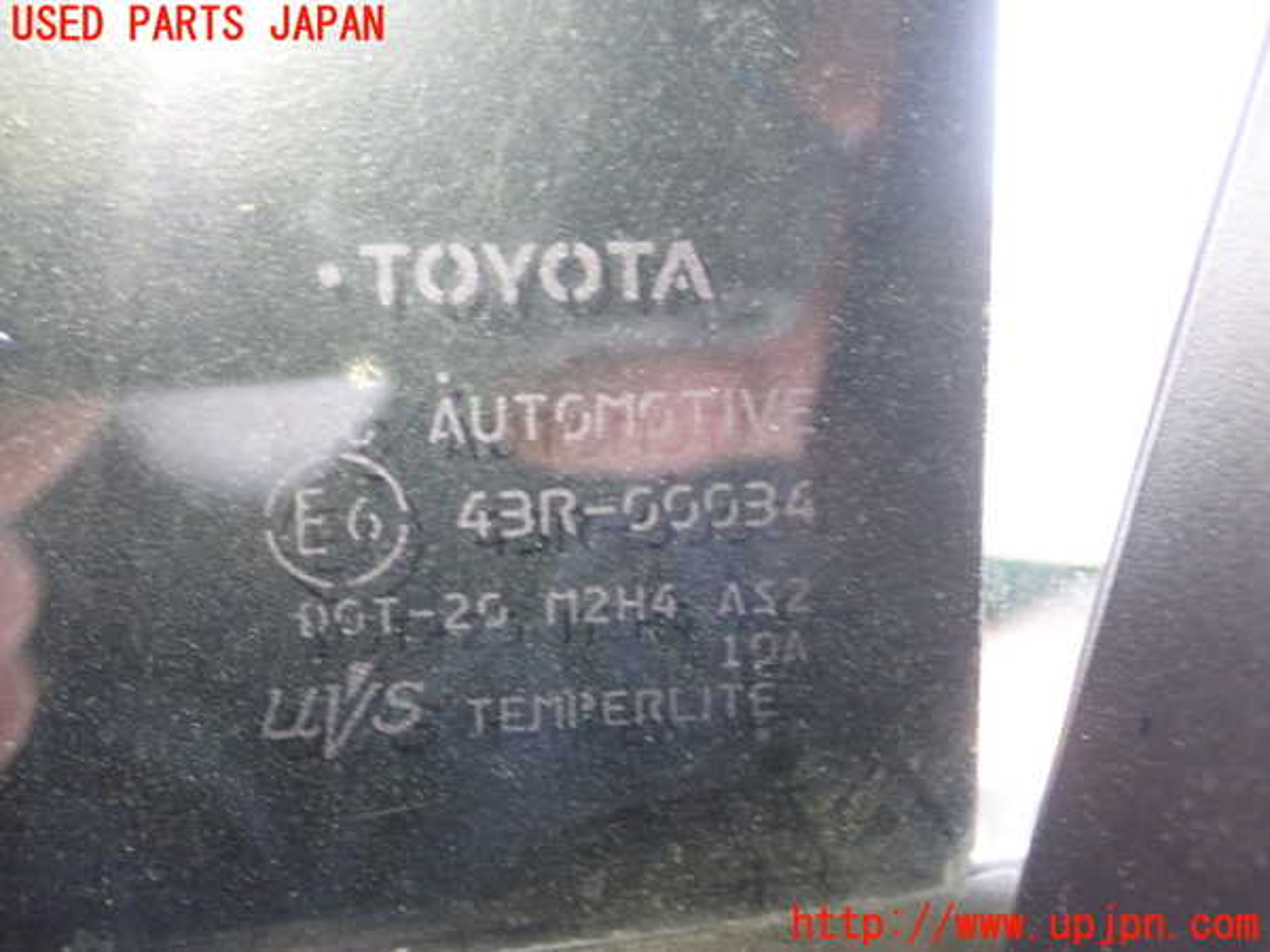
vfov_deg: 33.6
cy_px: 476
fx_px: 1578
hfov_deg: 43.9
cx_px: 635
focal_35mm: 43
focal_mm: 7.86
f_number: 2.9
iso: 800
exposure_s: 1/15
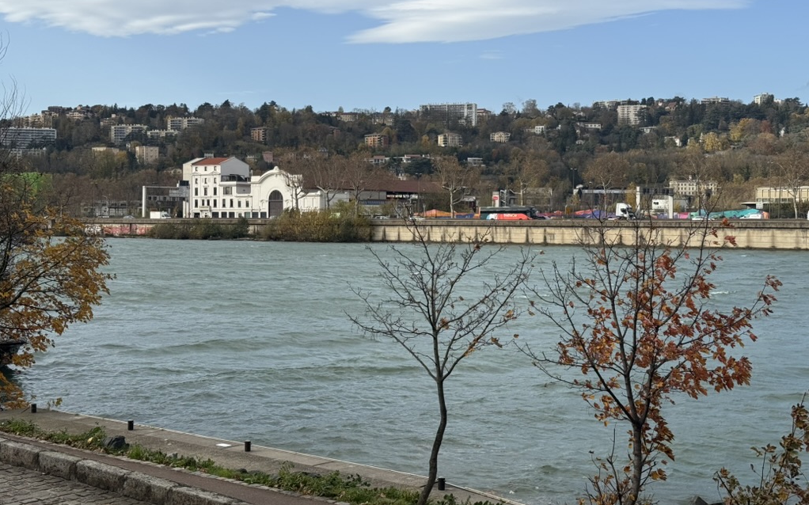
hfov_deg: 39.6
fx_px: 1124
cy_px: 225
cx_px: 404
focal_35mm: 51
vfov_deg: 25.3
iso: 64
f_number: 1.78
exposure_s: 1/2717
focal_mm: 6.76
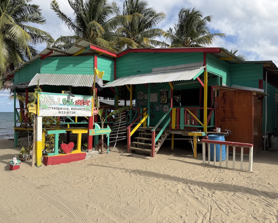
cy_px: 110
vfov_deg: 54.9
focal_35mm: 26
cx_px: 135
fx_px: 214
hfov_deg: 66.0
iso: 80
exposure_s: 1/4673
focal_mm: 6.76
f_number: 1.78
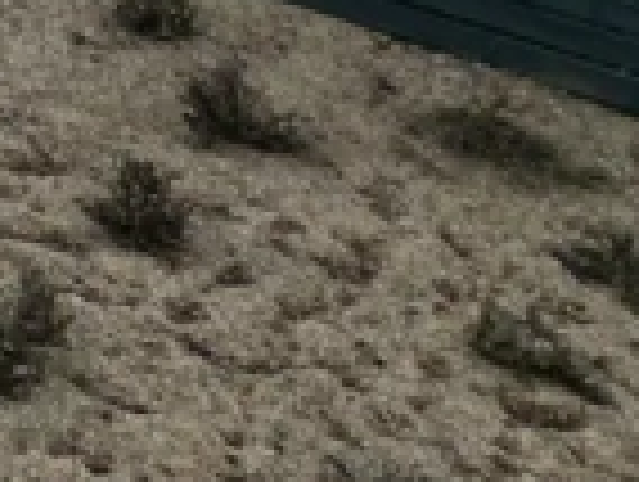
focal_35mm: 169
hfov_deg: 9.0
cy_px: -1149
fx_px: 3125
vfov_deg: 7.4
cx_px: -1404
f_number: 1.7
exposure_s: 1/725
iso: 140
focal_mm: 6.72
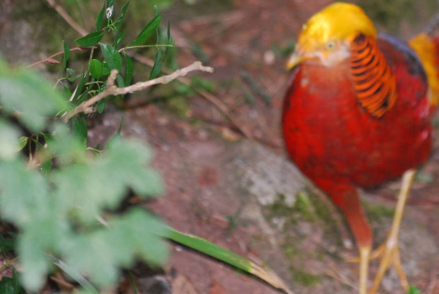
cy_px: 121
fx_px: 5677
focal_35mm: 465
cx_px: 317
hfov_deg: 4.4
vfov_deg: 3.0
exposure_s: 1/125
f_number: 4.8
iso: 720
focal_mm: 170
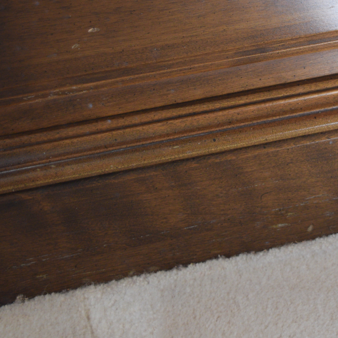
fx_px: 1281
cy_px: 70
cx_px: 290
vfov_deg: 14.9
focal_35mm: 116
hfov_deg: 14.9
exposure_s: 1/60
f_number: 4.5
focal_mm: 34
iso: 560
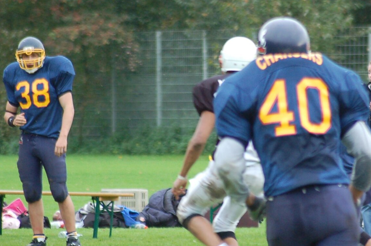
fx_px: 5801
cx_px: 245
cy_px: 119
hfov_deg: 3.7
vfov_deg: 2.4
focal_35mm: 564
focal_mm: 195
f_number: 5
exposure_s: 1/160
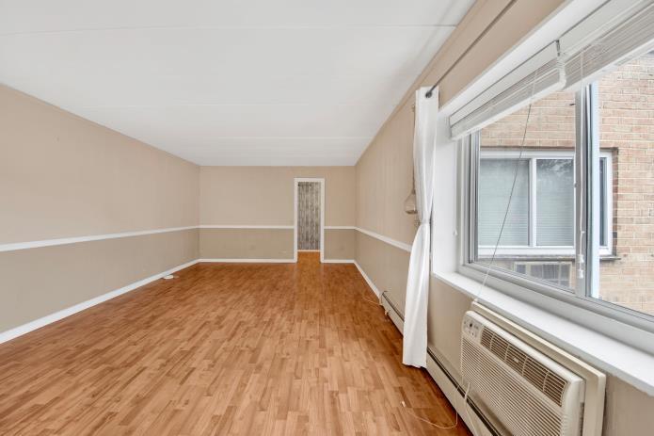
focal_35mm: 13
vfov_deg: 86.5
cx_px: 327
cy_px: 218
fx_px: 232
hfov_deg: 109.4
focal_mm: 8.5
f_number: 8
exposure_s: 1/6
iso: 100
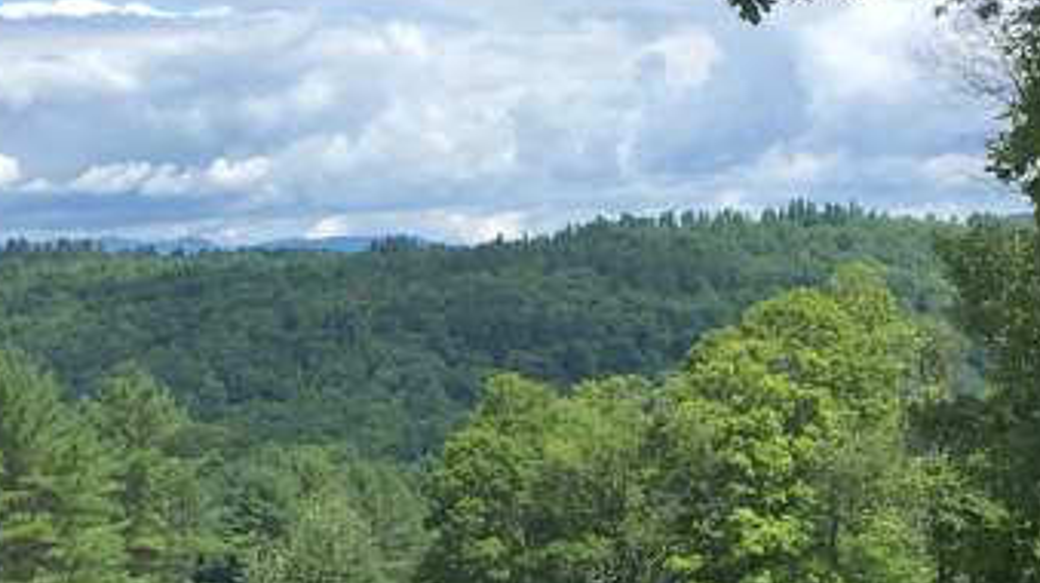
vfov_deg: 10.7
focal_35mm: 112
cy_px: 601
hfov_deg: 19.0
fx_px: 3086
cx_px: 273
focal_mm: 4.15
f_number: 2.2
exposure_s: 1/1603
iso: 25
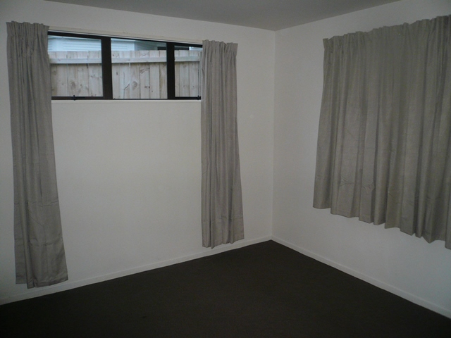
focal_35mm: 28
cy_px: 169
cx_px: 226
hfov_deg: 63.4
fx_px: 365
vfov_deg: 49.7
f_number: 2.8
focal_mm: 4.6
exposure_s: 1/30
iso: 200
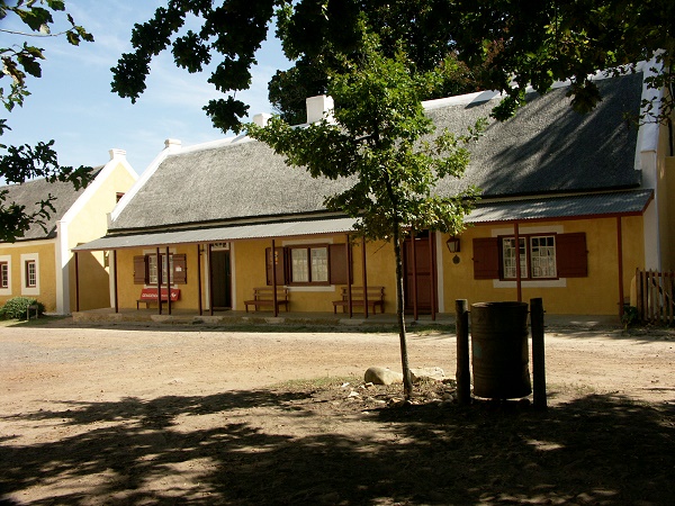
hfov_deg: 56.8
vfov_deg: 44.2
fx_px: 624
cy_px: 253
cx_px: 338
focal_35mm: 32
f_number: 7.1
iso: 64
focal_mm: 8.18
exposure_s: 1/250
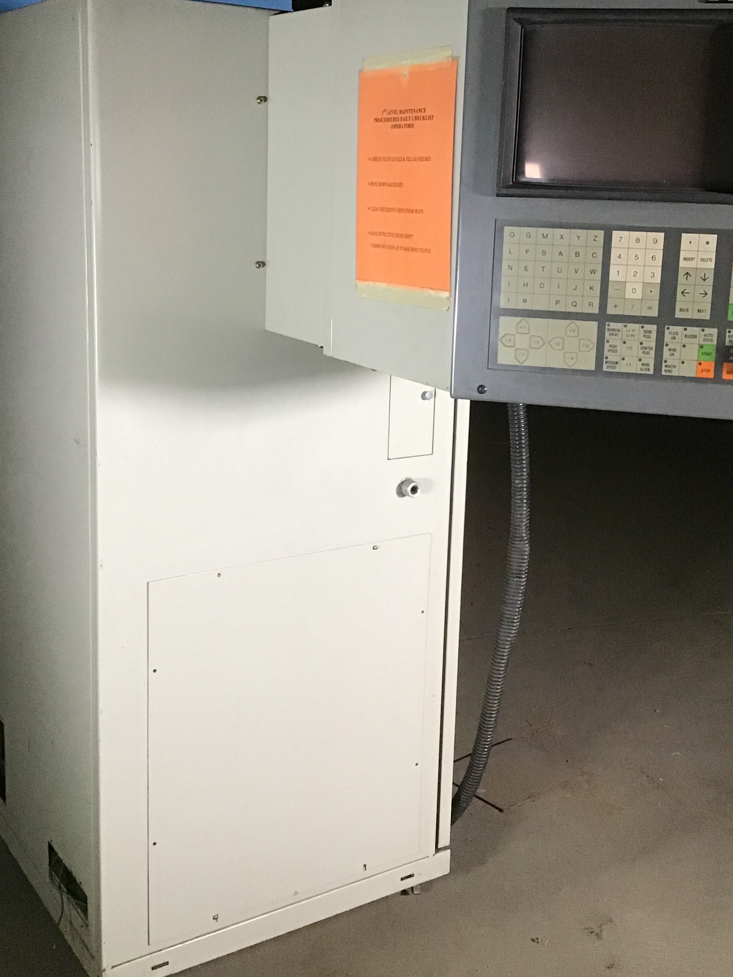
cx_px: 388
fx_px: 1186
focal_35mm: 42
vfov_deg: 44.6
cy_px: 400
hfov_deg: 34.3
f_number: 2.4
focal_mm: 3.3
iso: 160
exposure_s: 1/30
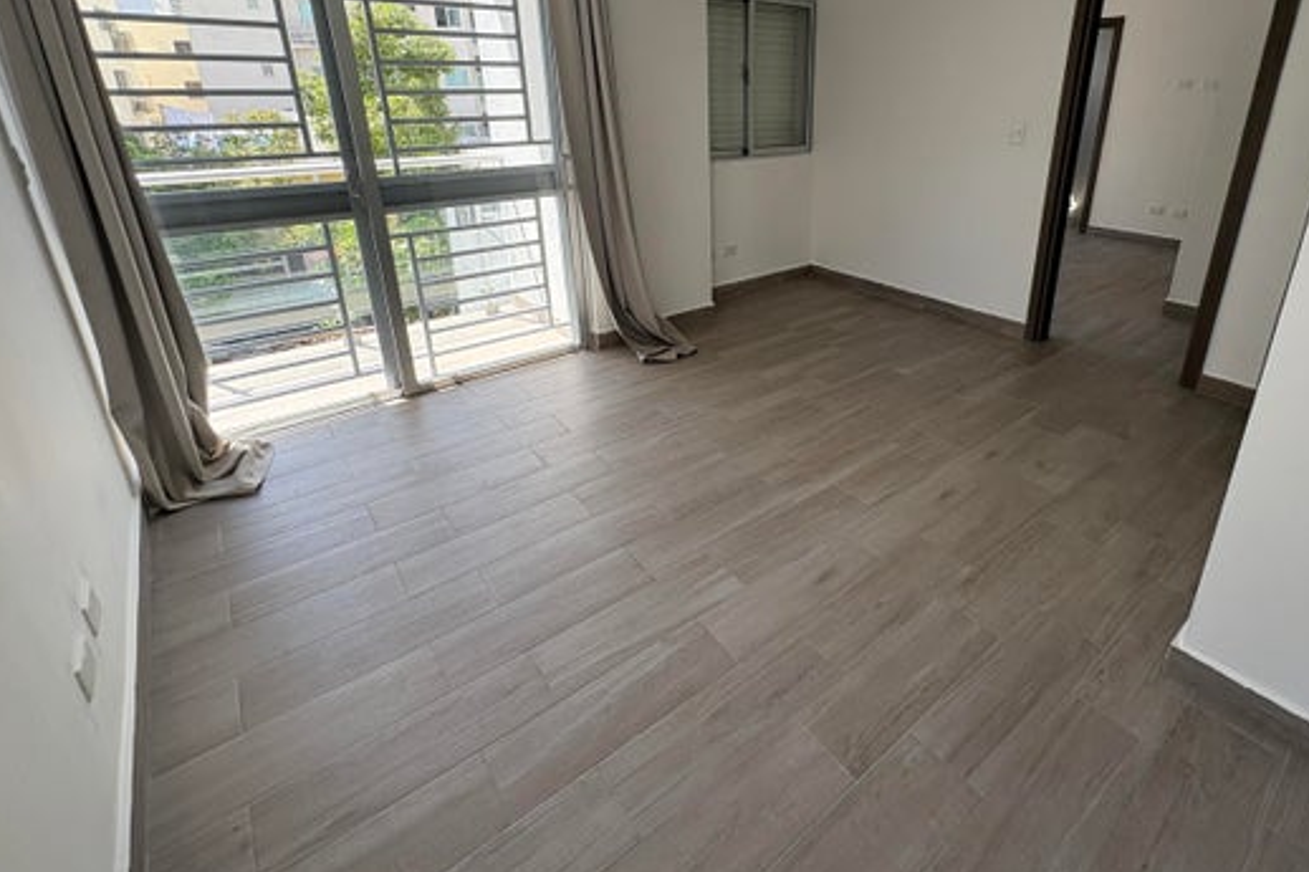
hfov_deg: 89.3
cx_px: 758
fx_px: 654
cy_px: 318
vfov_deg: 66.2
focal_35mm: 18
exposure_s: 1/204
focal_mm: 2.22
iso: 64
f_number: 2.2
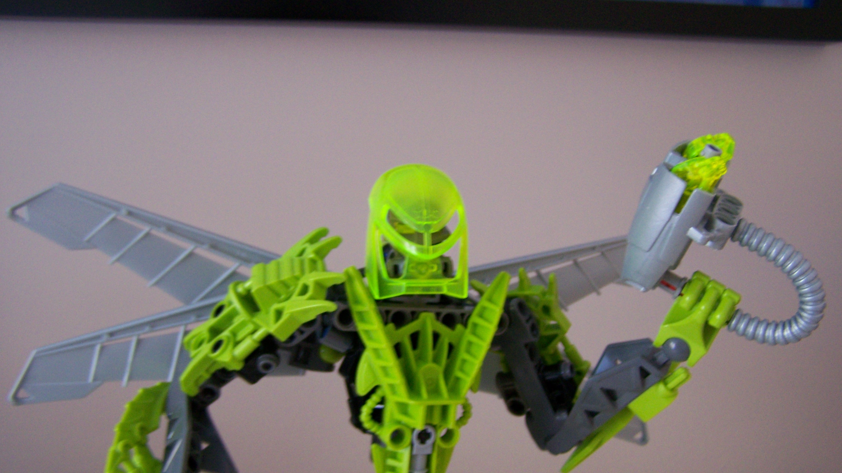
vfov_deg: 28.3
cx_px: 418
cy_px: 271
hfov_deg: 48.4
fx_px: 938
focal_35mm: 42
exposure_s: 1/13
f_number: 2.8
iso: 160
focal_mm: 6.3
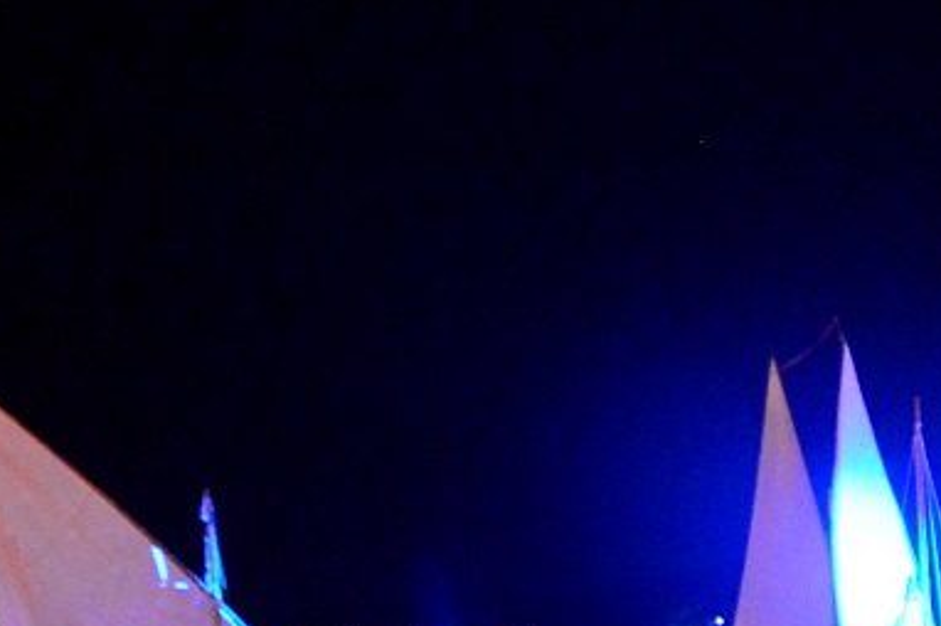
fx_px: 2455
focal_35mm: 94
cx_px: 669
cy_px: 610
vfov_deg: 14.3
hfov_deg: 21.6
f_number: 4
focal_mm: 24
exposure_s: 1/15
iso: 6400
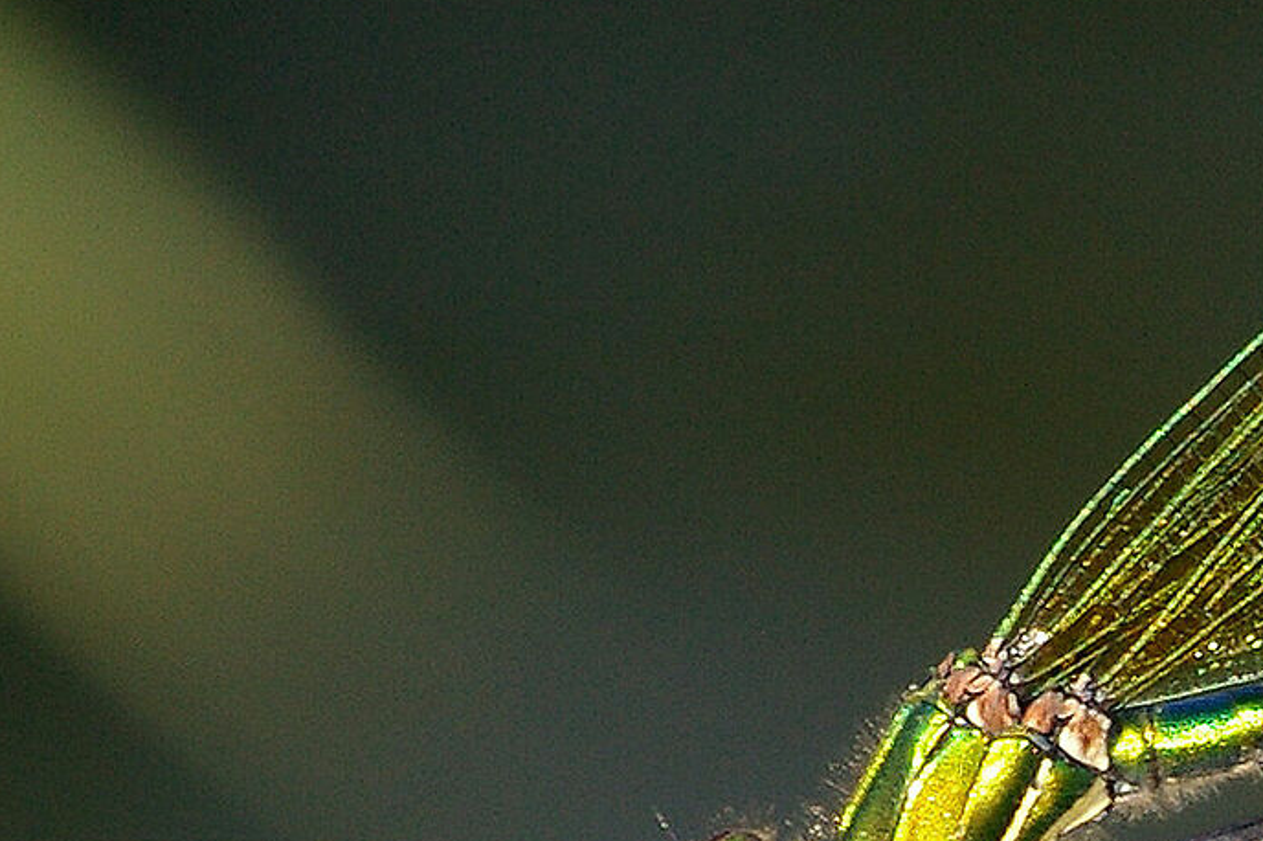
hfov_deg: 1.3
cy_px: 718
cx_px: 1201
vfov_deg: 0.9
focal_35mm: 1569
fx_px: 55017
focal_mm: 300
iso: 400
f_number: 14
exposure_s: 1/100
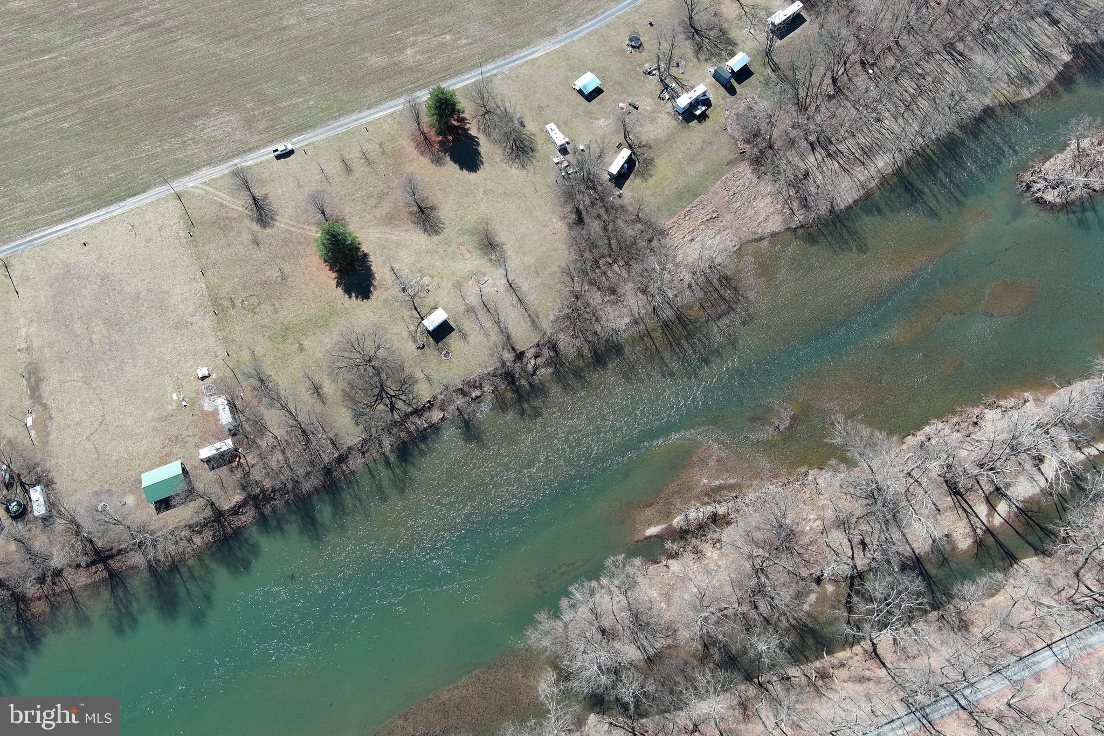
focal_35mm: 29
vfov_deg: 45.0
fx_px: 889
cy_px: 368
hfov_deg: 63.7
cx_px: 552
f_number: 2.8
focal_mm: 10.57
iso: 100
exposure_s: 1/501
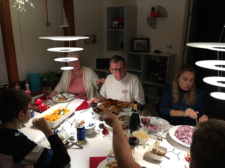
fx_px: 188
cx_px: 112
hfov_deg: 61.7
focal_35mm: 29
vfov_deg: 48.2
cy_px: 84
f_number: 2.2
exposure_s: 1/10
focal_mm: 4.15
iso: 80
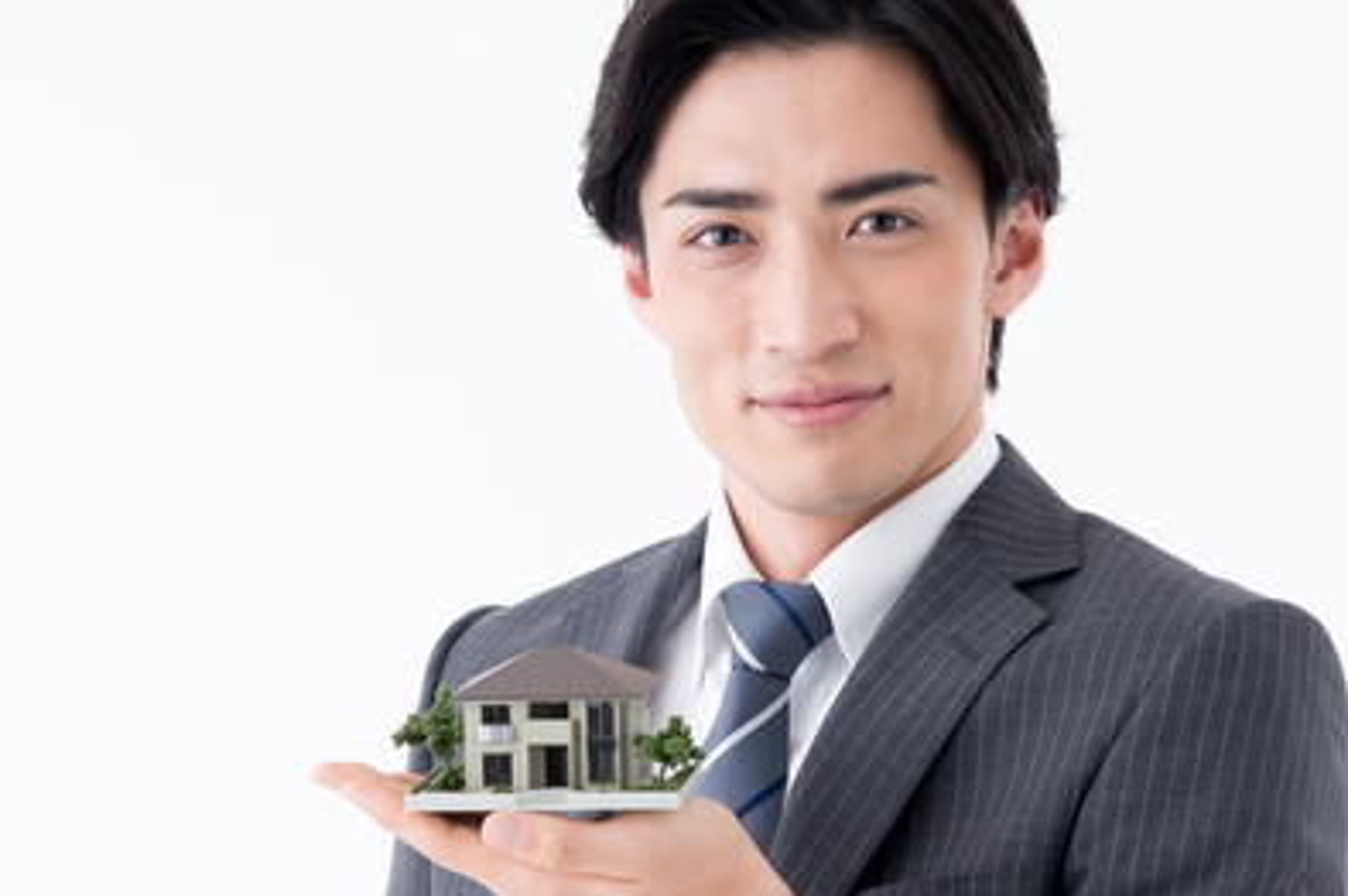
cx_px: 568
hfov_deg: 14.9
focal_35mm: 138
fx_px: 5163
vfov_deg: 9.9
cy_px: 424
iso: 100
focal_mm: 85
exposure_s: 1/125
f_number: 11
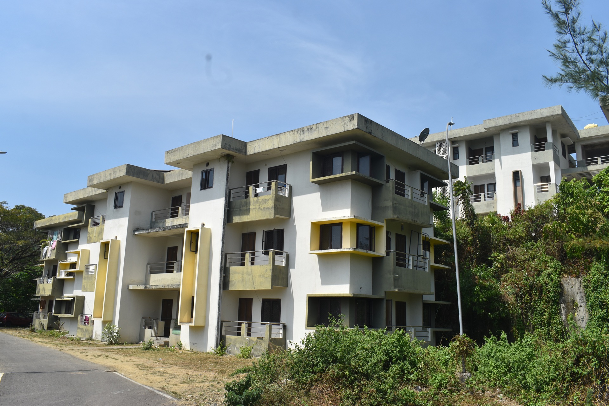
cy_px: 203
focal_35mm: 30
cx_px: 304
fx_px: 507
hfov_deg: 61.9
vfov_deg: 43.6
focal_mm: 20
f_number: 10
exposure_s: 1/400
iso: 200
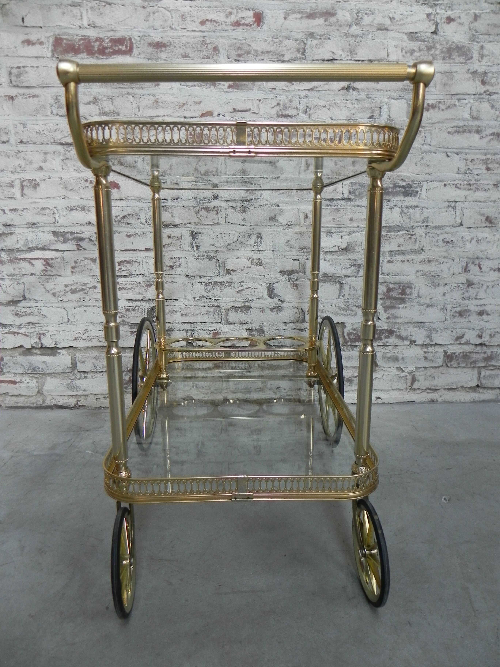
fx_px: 501
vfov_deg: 67.3
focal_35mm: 26
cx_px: 250
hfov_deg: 53.1
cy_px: 334
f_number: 2.8
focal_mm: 4.6
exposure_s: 1/30
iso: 288
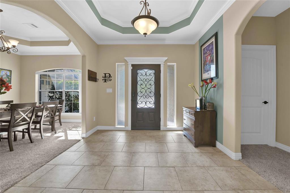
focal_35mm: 14
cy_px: 96
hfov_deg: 104.3
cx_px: 145
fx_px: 113
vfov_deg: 81.2
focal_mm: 14
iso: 100
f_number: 8
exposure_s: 1/40
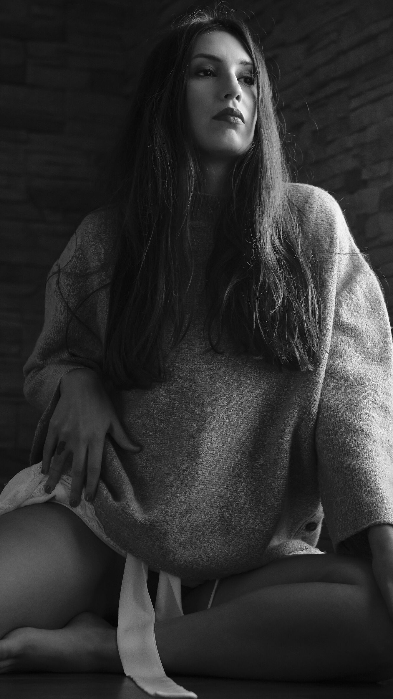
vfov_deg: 23.9
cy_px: 346
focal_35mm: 89
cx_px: 227
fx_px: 1649
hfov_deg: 13.6
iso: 1600
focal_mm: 56
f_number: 3.6
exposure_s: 1/250
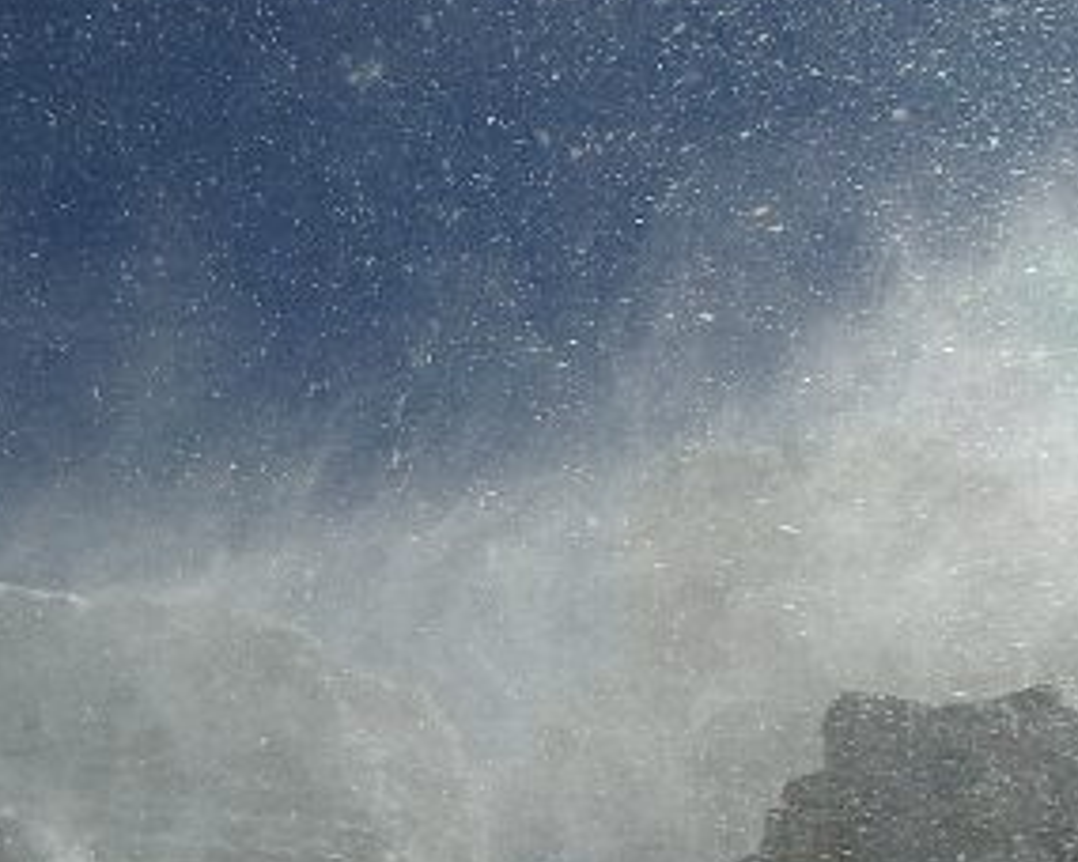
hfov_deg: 24.2
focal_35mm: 78
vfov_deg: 19.3
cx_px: 276
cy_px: 794
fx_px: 2489
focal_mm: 5.8
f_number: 4.8
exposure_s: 1/1000
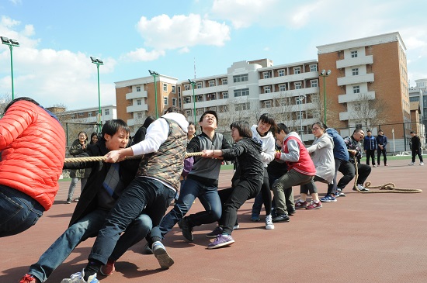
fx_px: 415
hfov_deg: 54.5
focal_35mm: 35
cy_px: 142
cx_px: 214
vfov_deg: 37.7
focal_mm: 35
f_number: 22
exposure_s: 1/500
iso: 2500
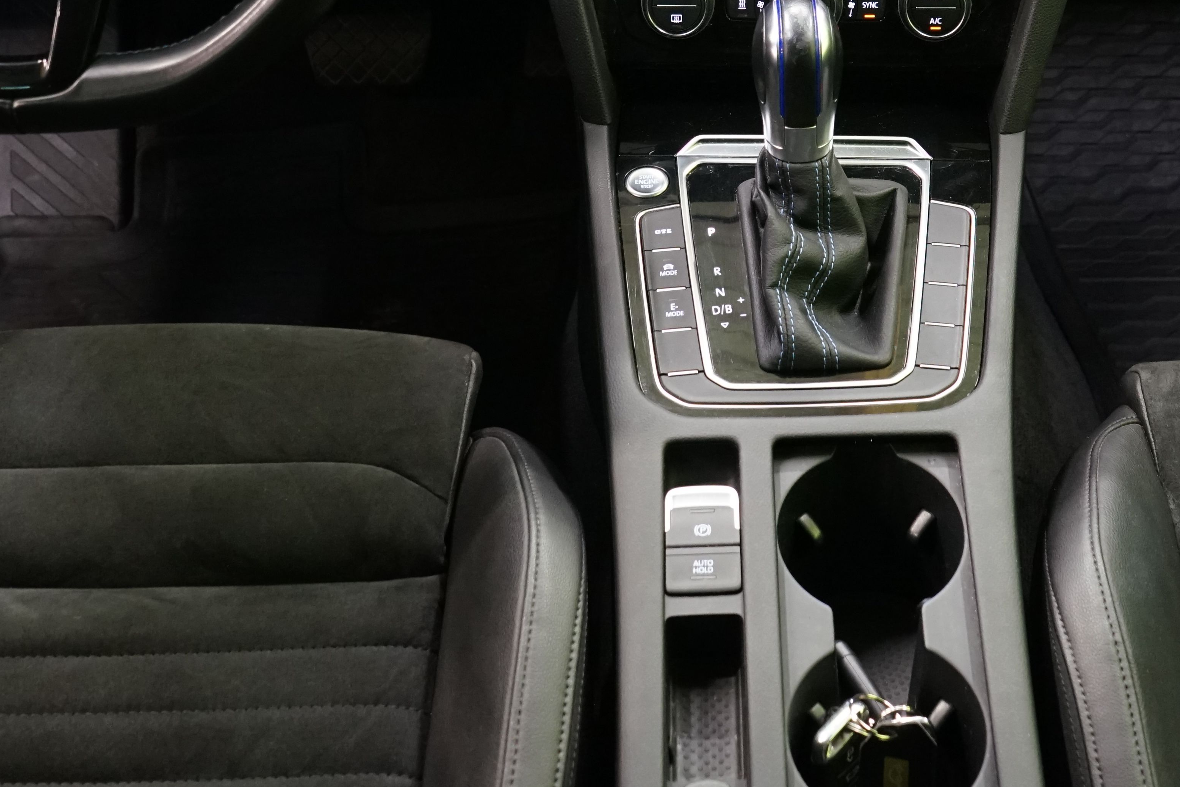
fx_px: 2098
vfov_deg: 20.7
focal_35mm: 64
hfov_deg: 31.2
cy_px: 47
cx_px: 765
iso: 2500
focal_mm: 33
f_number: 5.6
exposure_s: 1/15
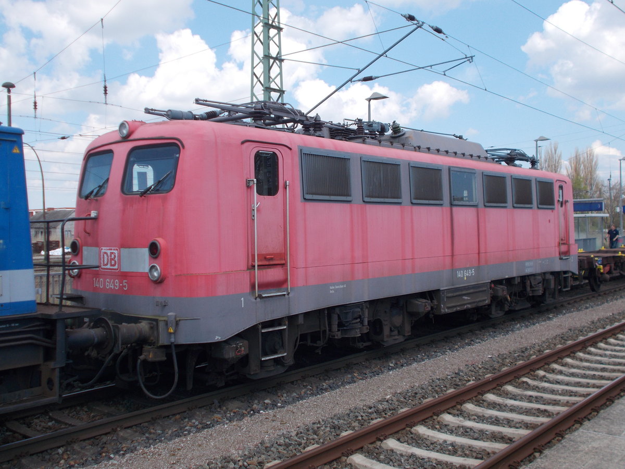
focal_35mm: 39
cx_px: 312
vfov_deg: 36.8
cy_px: 234
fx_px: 704
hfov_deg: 47.9
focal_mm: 6.9
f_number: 9.8
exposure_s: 1/80
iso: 80
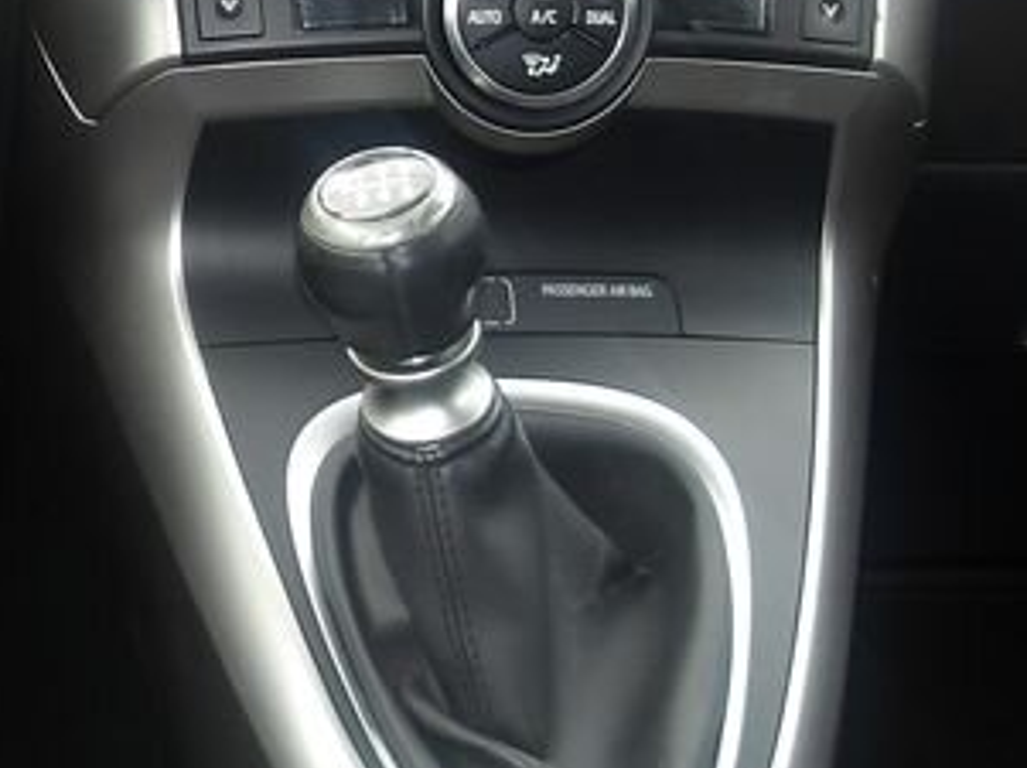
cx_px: 31
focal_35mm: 92
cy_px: 58
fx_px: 2726
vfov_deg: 15.8
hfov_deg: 20.7
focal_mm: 4.9
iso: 100
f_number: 3
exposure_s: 1/63
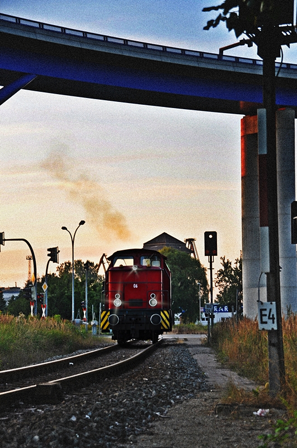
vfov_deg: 19.0
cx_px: 148
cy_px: 224
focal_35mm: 108
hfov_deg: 12.6
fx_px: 1340
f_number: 5.6
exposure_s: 1/60
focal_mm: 72
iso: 200
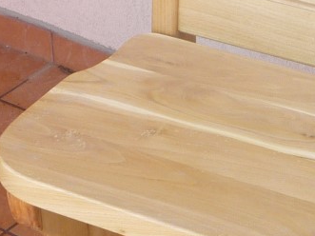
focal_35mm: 164
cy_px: 122
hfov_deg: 12.0
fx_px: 1492
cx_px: 285
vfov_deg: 9.0
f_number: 4
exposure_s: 1/80
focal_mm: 6.5
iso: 100
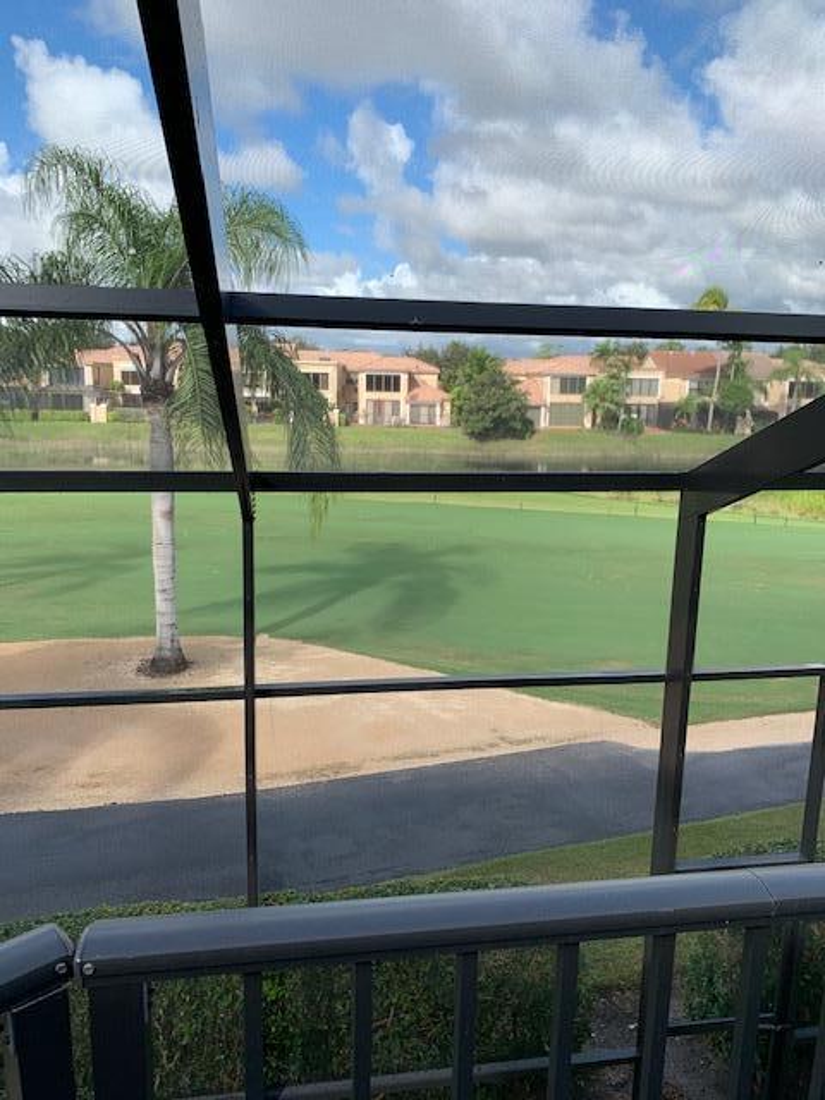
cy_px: 550
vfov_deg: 67.3
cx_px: 412
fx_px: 826
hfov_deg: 53.1
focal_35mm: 26
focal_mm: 4.25
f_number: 1.8
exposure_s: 1/945
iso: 25
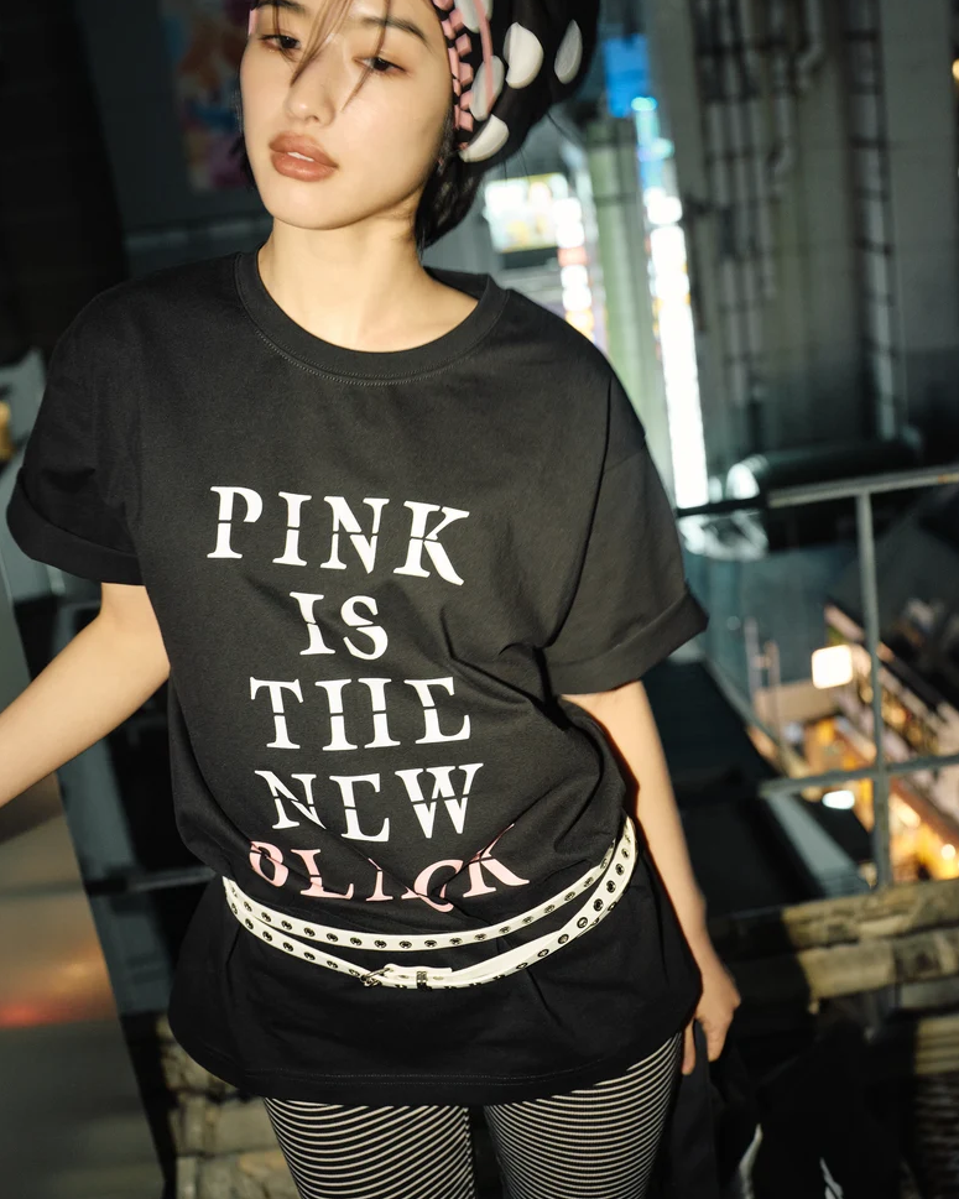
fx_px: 1561
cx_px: 480
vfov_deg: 42.0
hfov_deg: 34.1
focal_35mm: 44
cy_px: 588
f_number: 5.6
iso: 4000
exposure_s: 1/30
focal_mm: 52.9
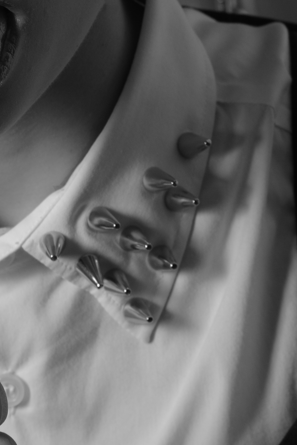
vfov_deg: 5.9
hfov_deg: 4.0
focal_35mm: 346
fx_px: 4280
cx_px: -51
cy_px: -14
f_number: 11
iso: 400
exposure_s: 1/80
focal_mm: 116
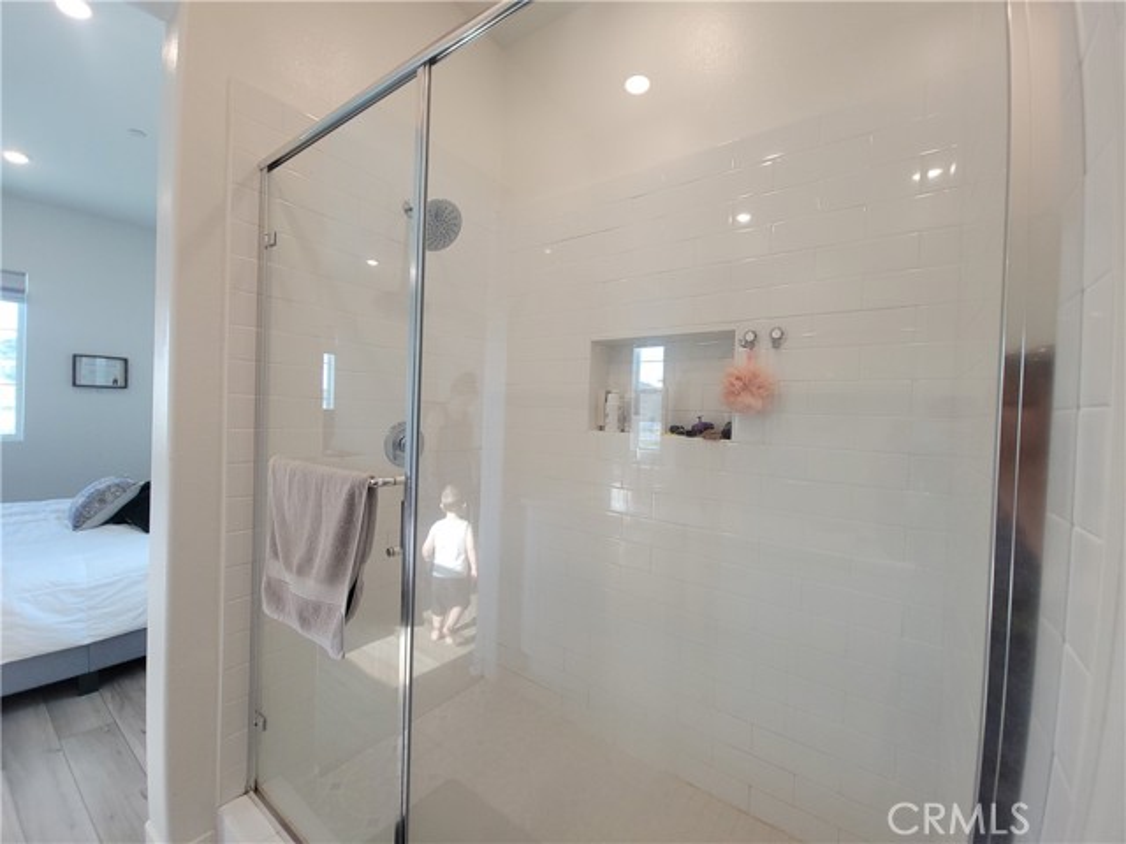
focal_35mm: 13
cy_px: 422
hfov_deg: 106.2
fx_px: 423
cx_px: 563
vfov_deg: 89.9
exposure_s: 1/60
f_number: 2.2
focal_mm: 2.2
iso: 80
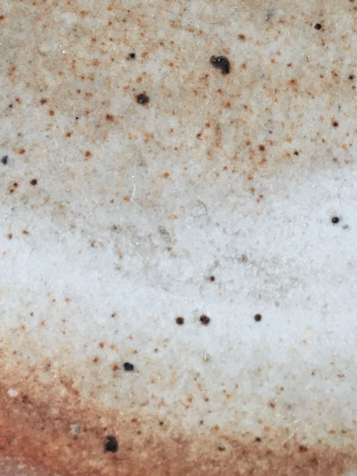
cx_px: 139
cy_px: 112
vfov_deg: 23.6
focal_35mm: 82
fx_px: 1128
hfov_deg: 18.0
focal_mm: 4.15
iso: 100
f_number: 2.2
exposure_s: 1/33
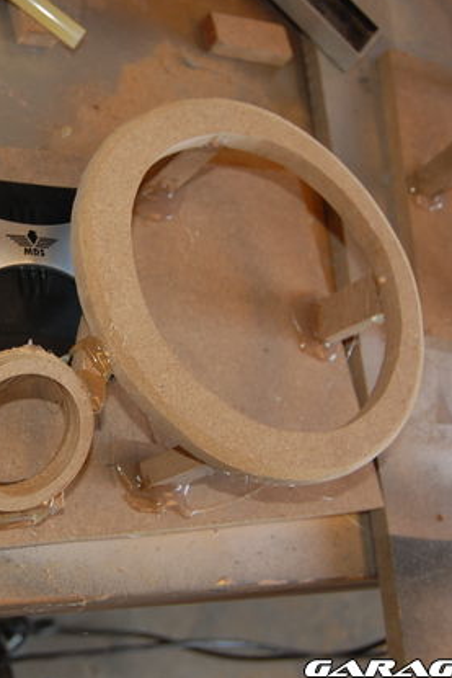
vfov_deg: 33.4
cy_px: 338
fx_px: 1129
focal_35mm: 60
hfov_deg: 22.2
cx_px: 62
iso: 400
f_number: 4
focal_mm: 26
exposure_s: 1/60
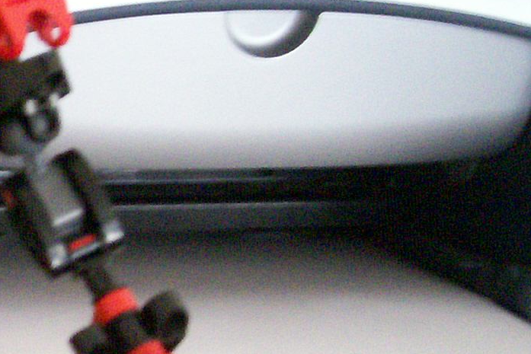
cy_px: 295
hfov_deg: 17.0
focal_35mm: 110
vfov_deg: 12.4
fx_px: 1623
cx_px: -236
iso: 400
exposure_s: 1/8
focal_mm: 5.9
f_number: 4.5
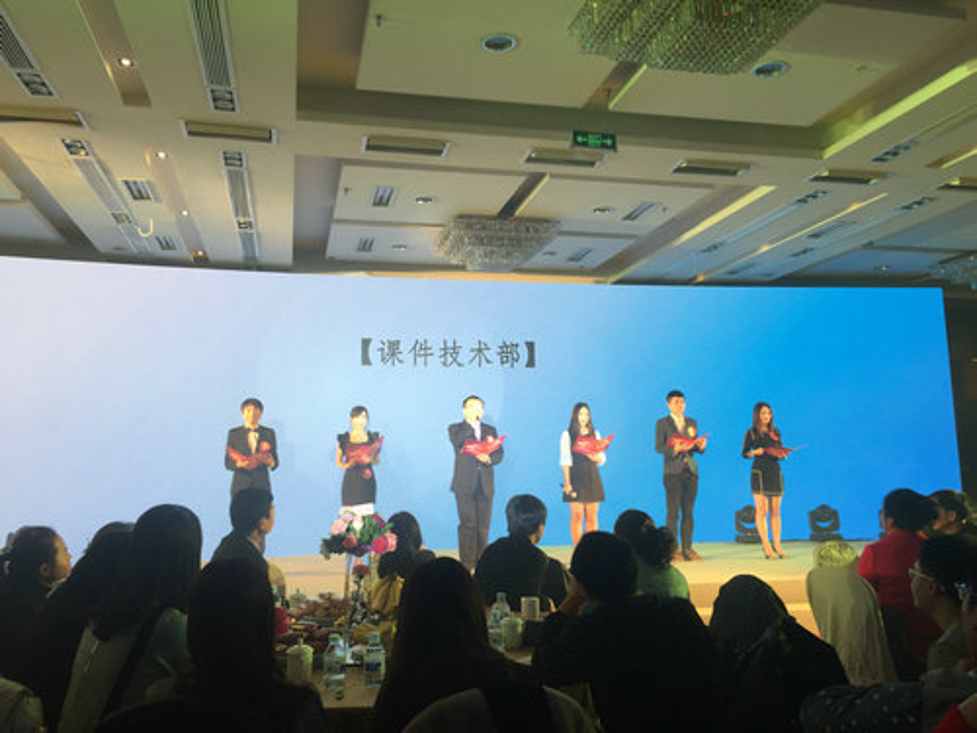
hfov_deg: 61.7
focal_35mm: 29
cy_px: 366
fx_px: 818
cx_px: 488
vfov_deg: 48.2
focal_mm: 4.15
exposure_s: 1/60
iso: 32
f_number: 2.2
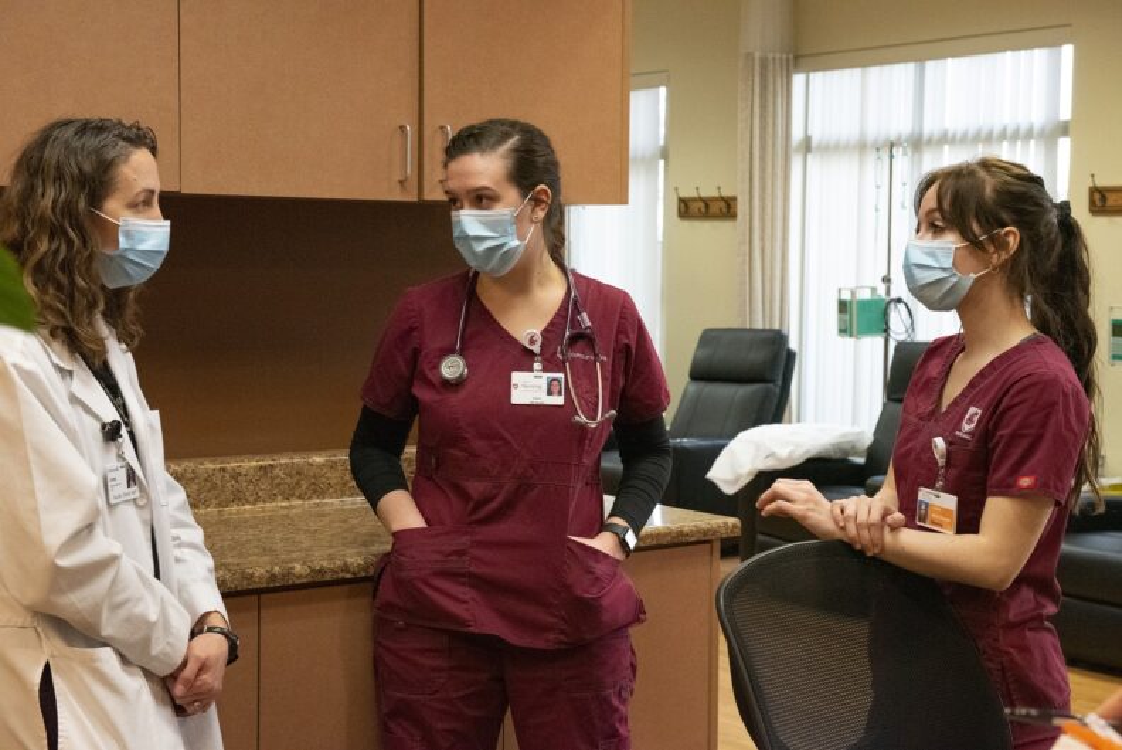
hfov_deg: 33.4
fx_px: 1871
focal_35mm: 60
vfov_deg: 22.7
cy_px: 375
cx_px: 561
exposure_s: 1/320
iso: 12800
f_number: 8
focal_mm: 60
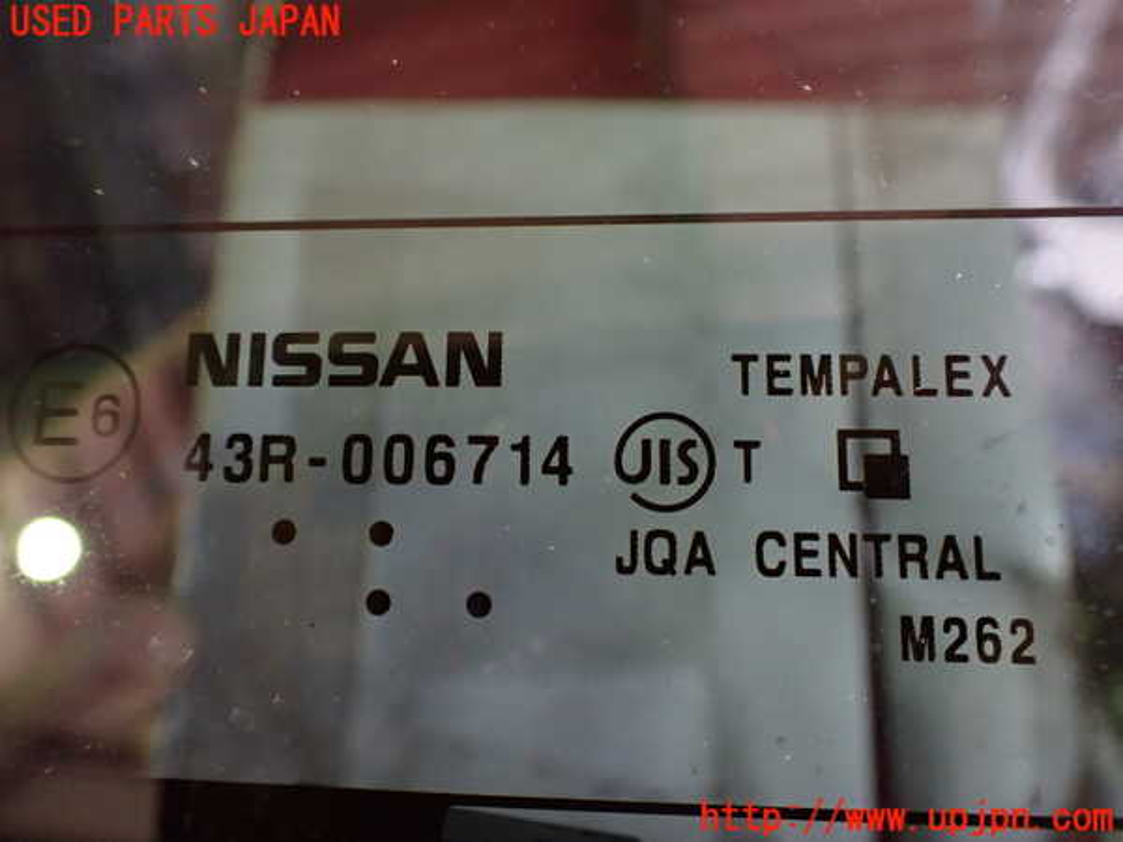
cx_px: 562
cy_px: 421
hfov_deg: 60.0
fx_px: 973
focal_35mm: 30
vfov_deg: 46.8
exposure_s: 1/50
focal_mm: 5.4
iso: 800
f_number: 2.3
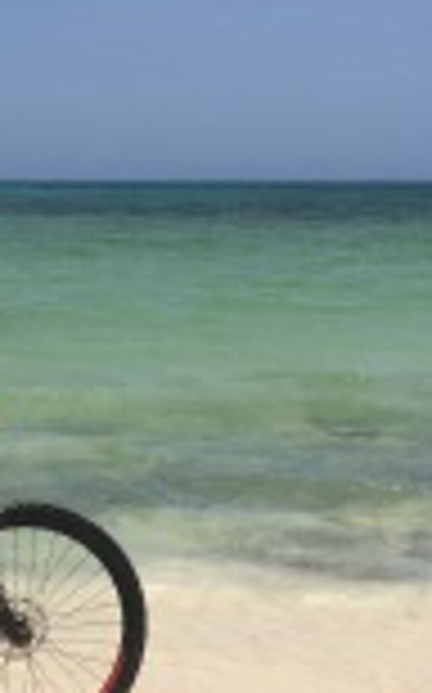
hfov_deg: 17.8
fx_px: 1359
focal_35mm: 72
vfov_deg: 28.6
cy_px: 342
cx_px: 40
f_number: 2.2
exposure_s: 1/4950
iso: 32
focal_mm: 4.15
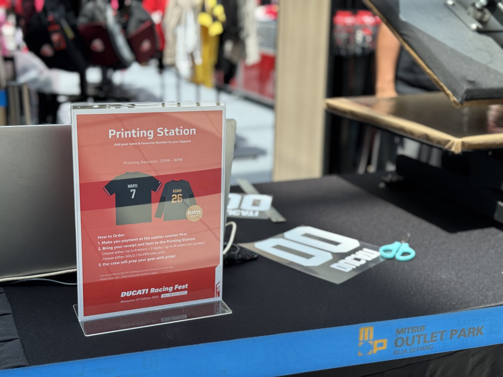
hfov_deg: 39.7
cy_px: 188
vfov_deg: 30.3
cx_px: 252
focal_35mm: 48
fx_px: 697
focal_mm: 6.76
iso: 64
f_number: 1.78
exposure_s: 1/854
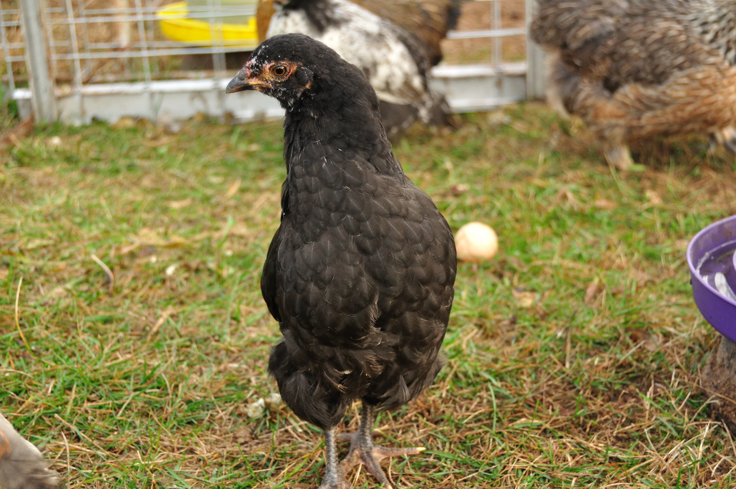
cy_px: 244
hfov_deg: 35.1
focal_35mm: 57
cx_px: 368
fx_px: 1164
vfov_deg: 23.7
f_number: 5.6
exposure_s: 1/160
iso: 800
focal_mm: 38
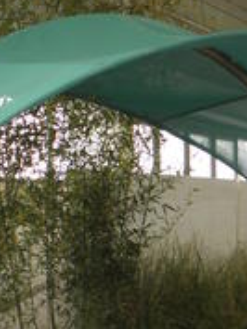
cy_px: 303
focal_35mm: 94
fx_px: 893
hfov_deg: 15.7
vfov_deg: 20.4
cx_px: 163
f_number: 2.8
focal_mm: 4.6
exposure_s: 1/20
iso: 125
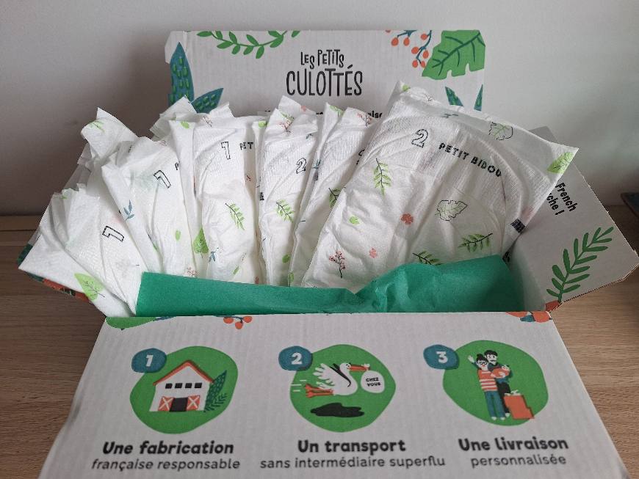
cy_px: 240
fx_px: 425
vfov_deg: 58.9
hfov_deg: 73.9
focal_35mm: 23
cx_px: 320
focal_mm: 5.54
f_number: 1.8
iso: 40
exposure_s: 1/50
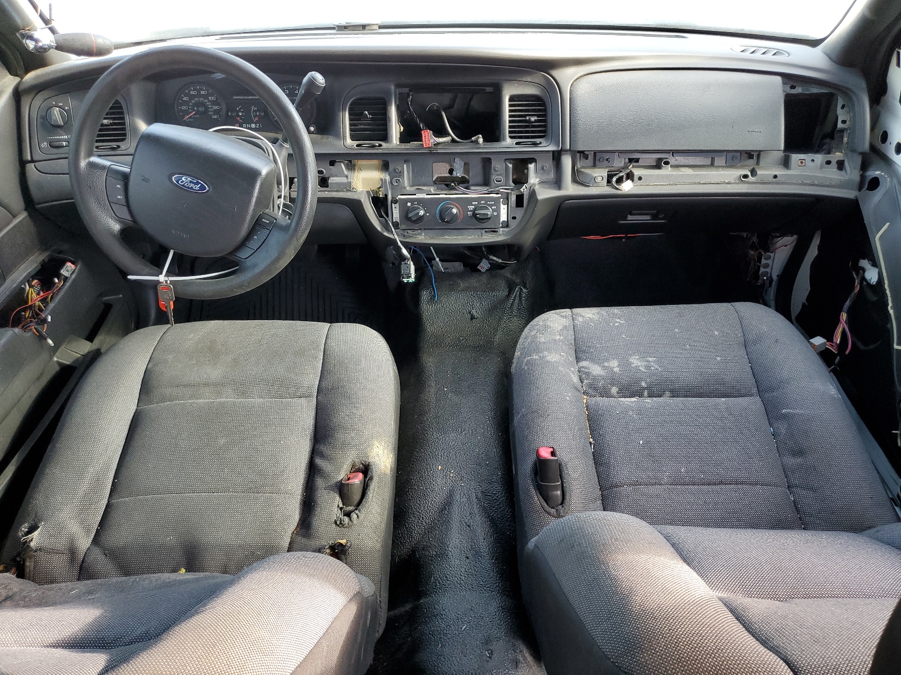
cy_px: 338
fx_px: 677
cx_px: 450
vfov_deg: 53.1
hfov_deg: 67.3
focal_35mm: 26
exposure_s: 1/120
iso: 83
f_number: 1.5
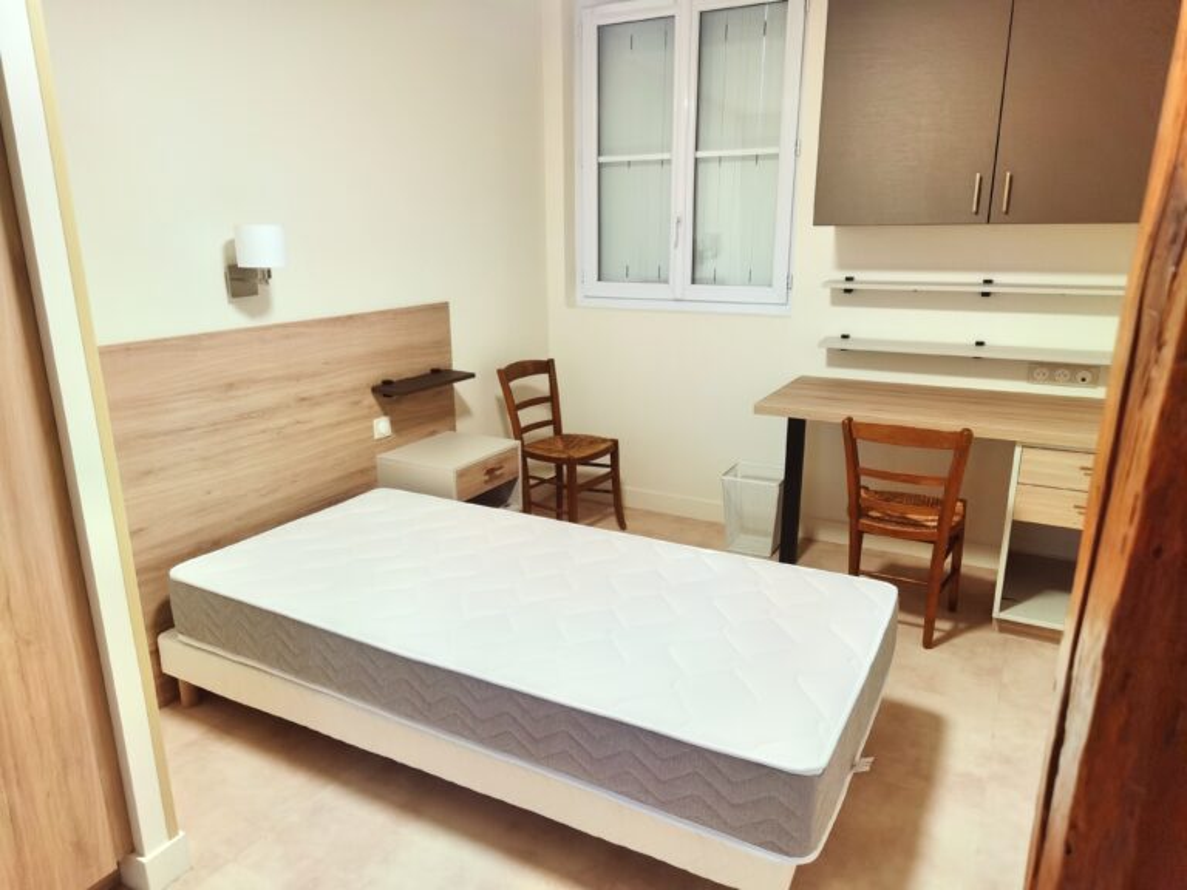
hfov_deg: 73.9
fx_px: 789
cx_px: 594
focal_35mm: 23
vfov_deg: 58.9
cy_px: 445
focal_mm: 6.71
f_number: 1.9
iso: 125
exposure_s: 1/60
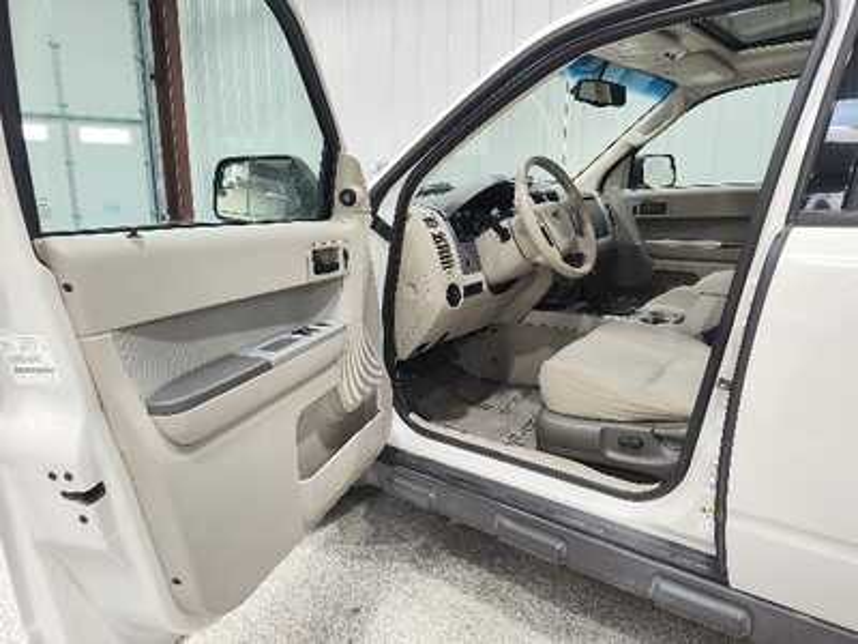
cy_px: 322
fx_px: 570
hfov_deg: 73.9
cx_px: 429
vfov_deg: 58.9
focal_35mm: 23
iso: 175
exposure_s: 1/120
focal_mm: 5.56
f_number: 1.8
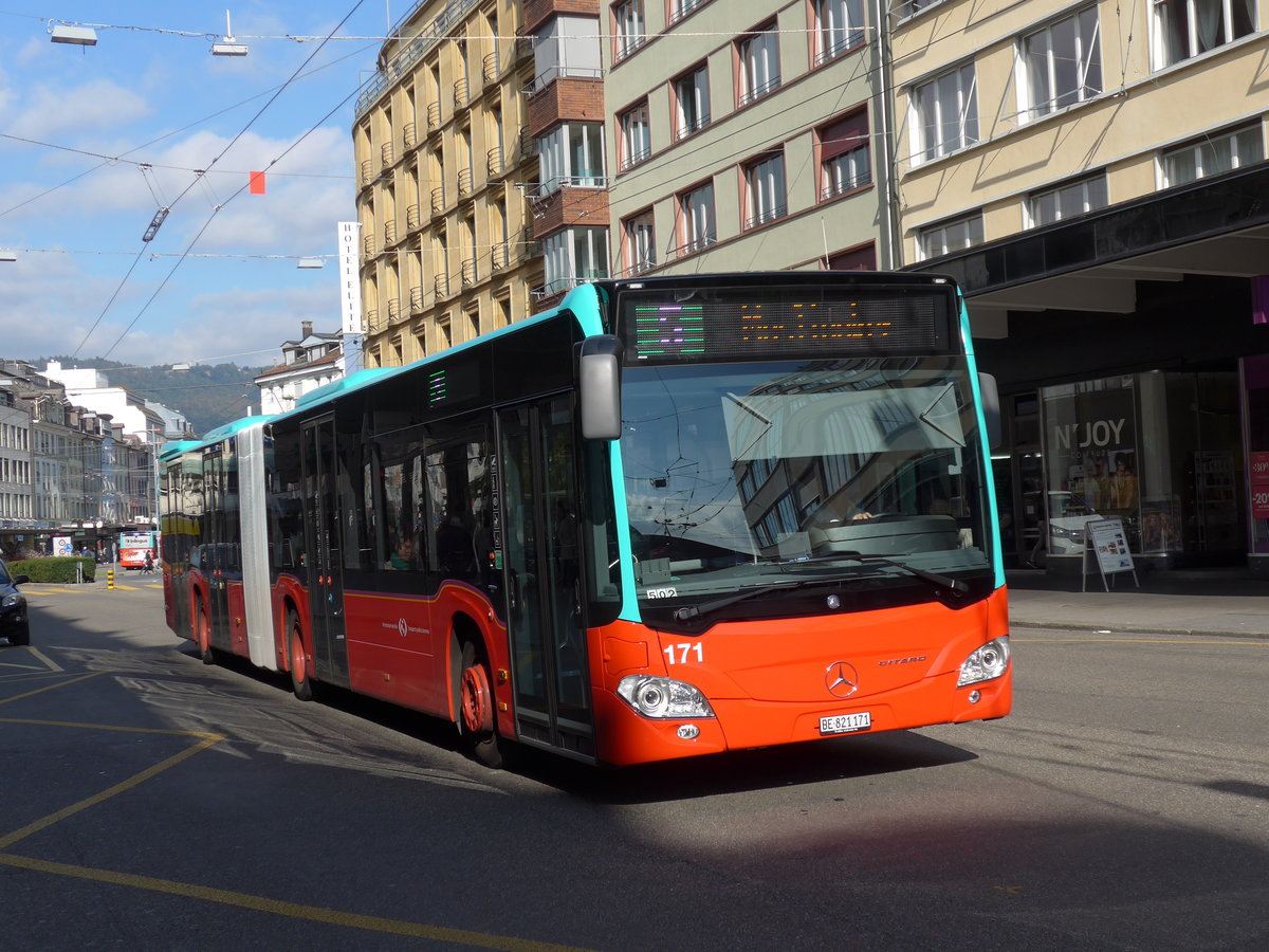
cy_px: 476
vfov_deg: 29.7
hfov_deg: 38.9
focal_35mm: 49
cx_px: 634
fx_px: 1796
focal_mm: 10.1
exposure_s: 1/1000
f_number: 3.2
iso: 80
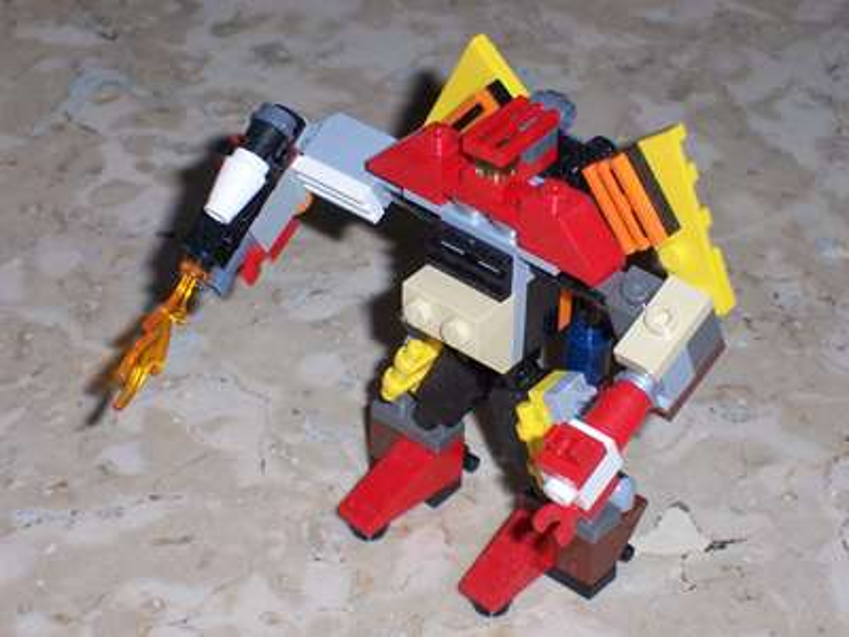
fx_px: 2649
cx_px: 424
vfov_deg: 13.7
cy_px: 318
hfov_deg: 18.2
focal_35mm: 108
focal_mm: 18.6
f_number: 4.8
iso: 125
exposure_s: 1/125
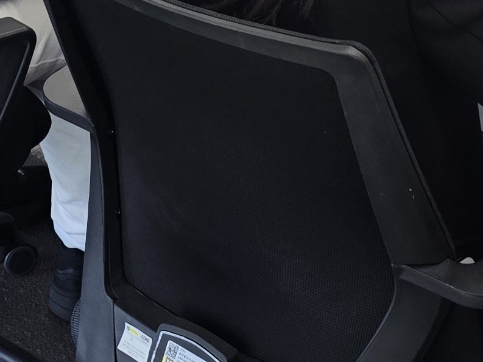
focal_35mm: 116
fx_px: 1619
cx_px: 113
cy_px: -335
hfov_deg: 16.9
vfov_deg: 11.6
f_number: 1.7
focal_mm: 6.3
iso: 80
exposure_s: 1/120
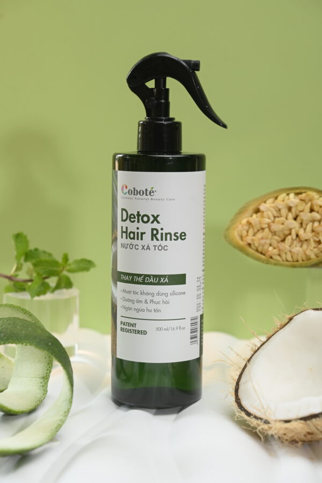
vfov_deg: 27.0
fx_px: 1007
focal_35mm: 75
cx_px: 161
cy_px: 242
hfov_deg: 18.2
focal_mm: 75
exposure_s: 1/100
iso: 640
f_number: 5.6
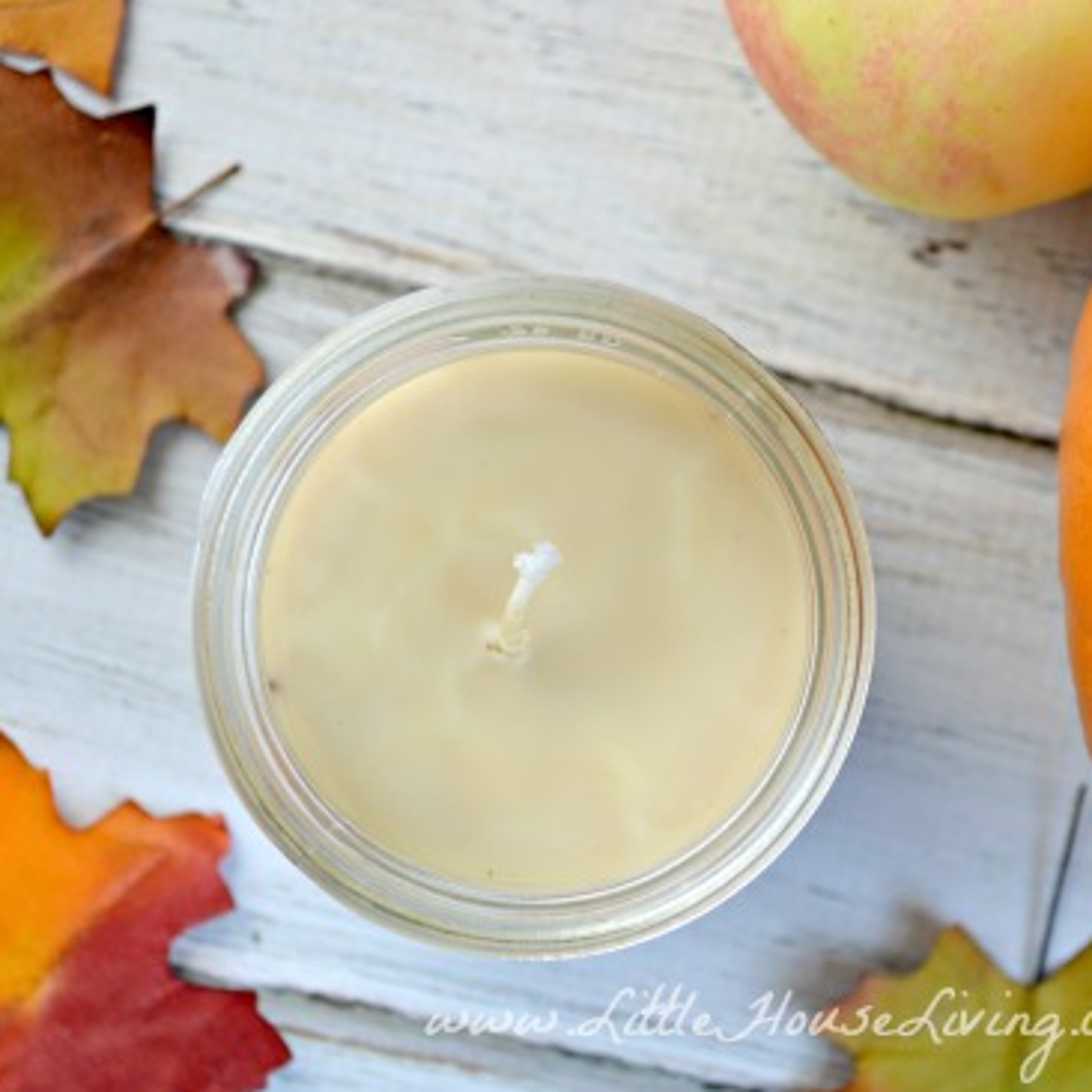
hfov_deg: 23.1
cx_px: 820
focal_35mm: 74
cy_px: 540
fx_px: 2641
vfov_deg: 23.4
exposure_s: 1/60
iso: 400
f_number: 5
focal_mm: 38
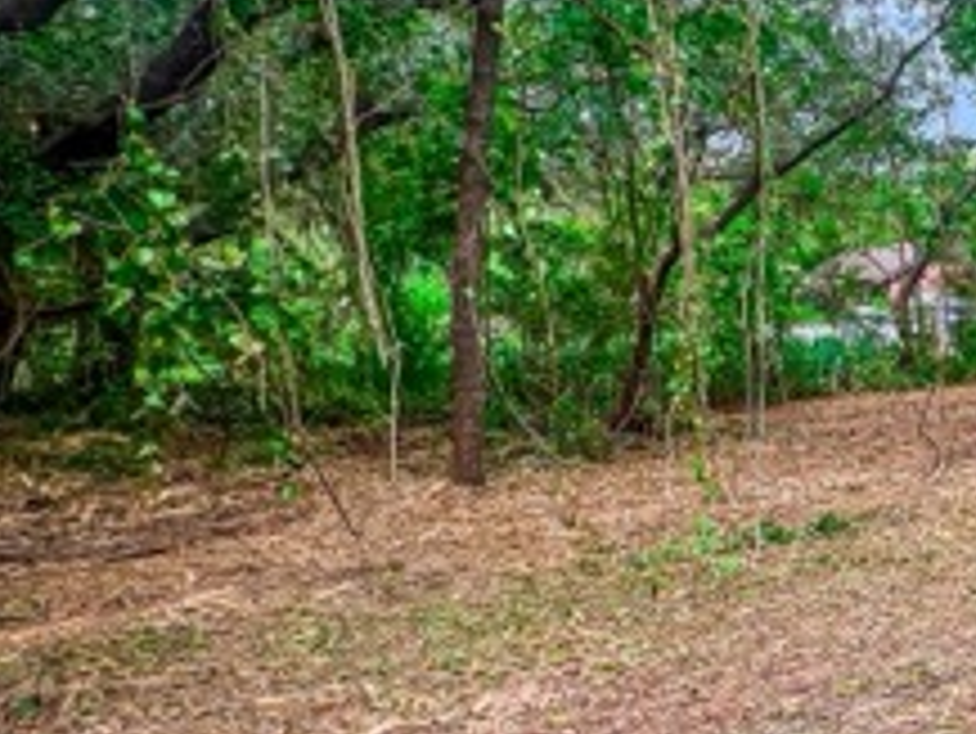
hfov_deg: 33.6
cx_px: 1322
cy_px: 387
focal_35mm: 36
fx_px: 1016
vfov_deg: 39.7
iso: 32
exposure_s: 1/190
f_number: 1.8
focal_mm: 1.57
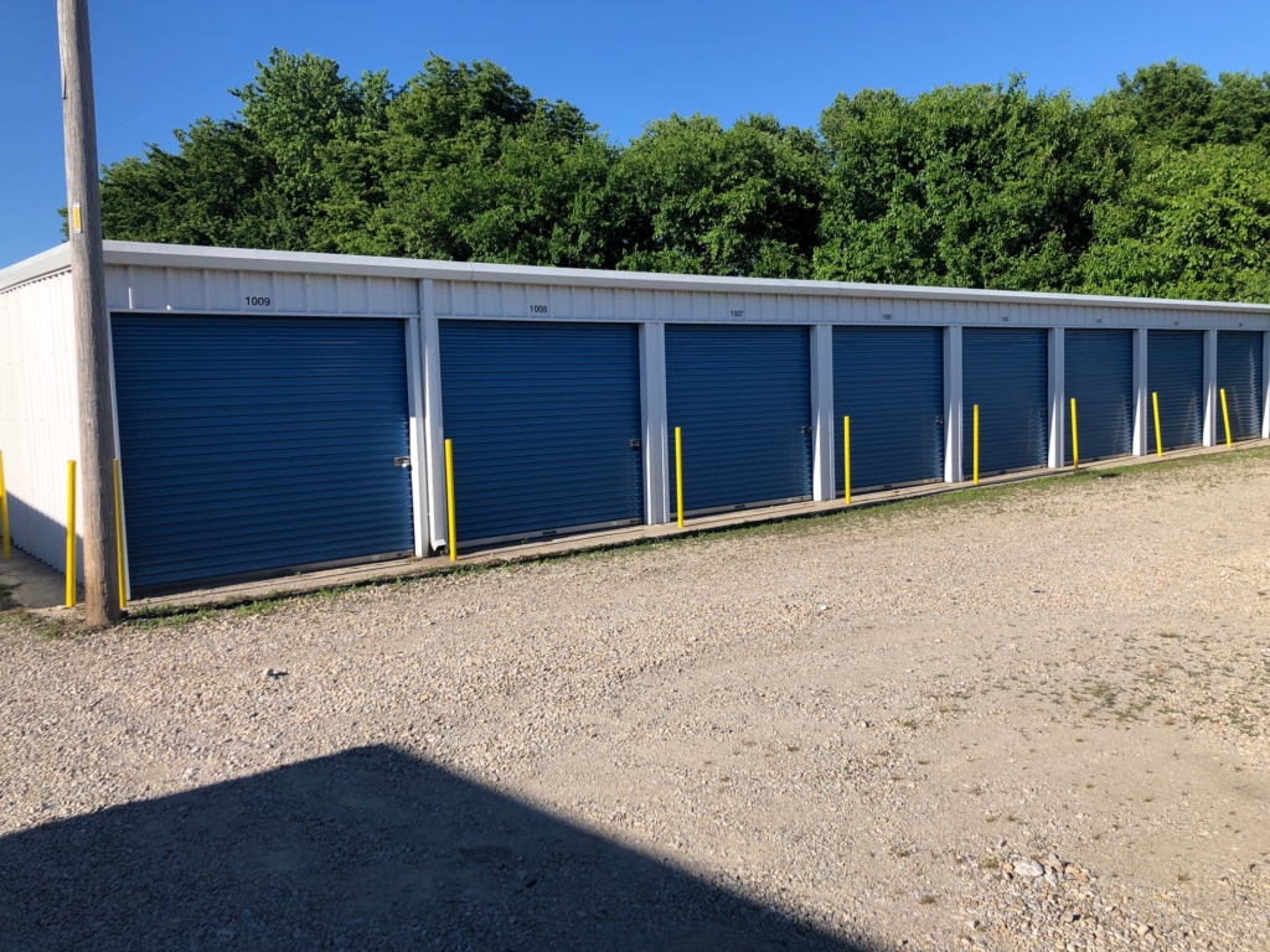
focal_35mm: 28
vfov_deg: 49.7
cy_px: 476
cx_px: 635
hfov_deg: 63.4
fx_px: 1027
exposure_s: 1/1567
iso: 20
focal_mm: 3.99
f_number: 1.8
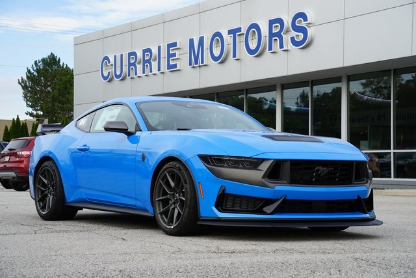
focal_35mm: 74
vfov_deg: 18.4
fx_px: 855
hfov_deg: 27.3
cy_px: 139
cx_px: 208
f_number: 9
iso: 100
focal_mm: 74
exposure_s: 1/100
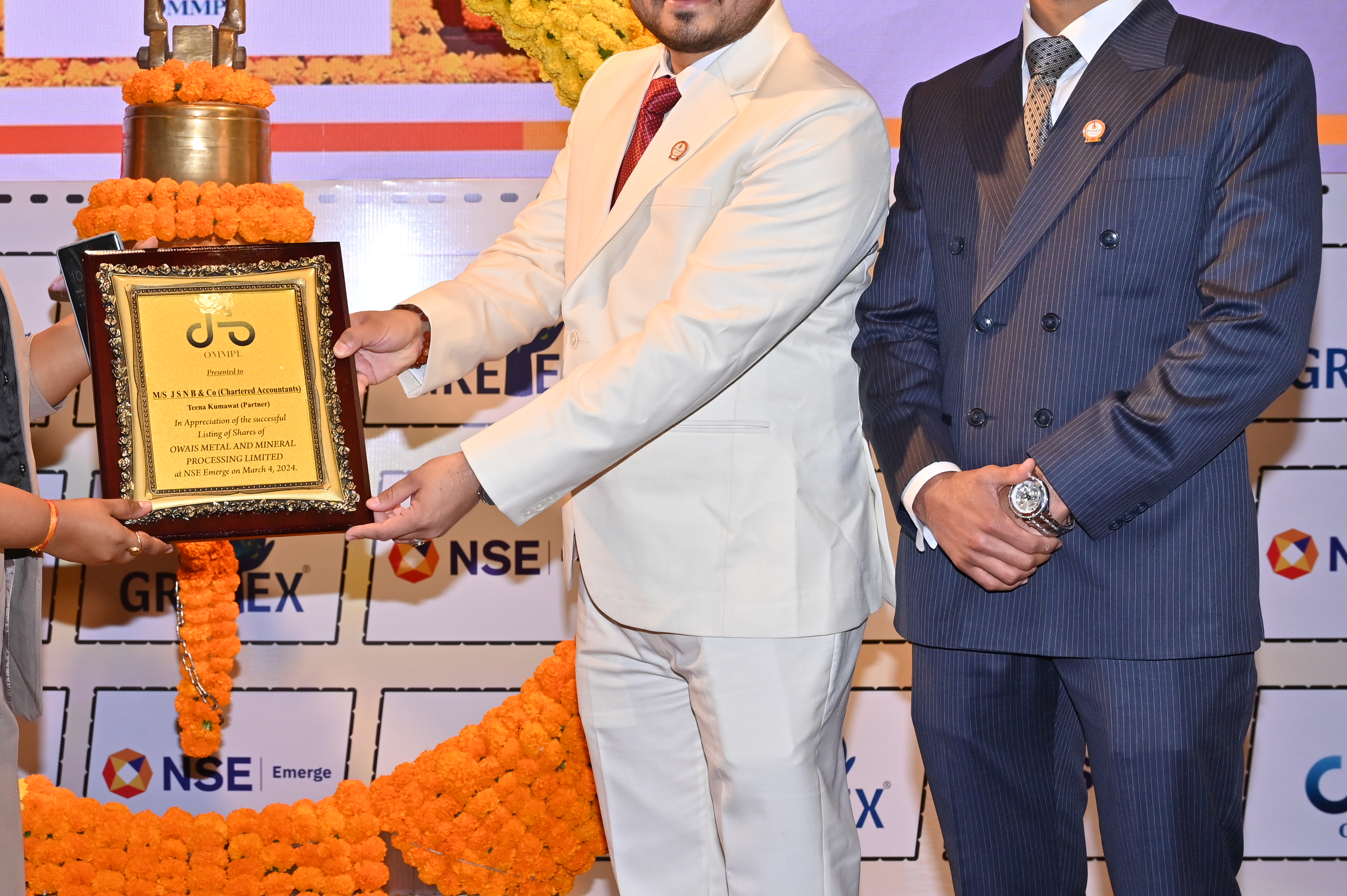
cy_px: 438
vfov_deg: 20.9
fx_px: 2430
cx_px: 305
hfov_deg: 30.4
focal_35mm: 65
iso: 400
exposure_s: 1/160
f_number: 5.6
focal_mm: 41
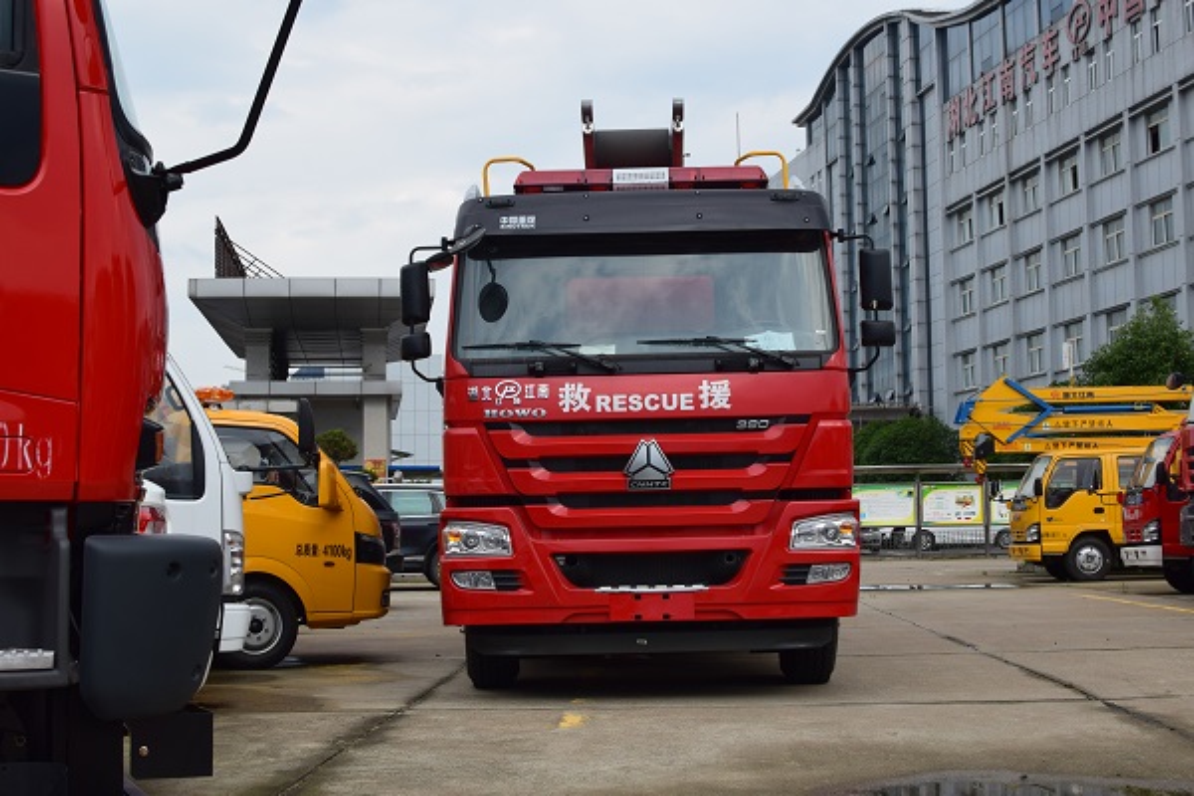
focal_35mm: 52
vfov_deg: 25.8
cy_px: 398
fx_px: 1741
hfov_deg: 37.9
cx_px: 597
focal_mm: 35
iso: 400
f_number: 9
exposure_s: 1/160
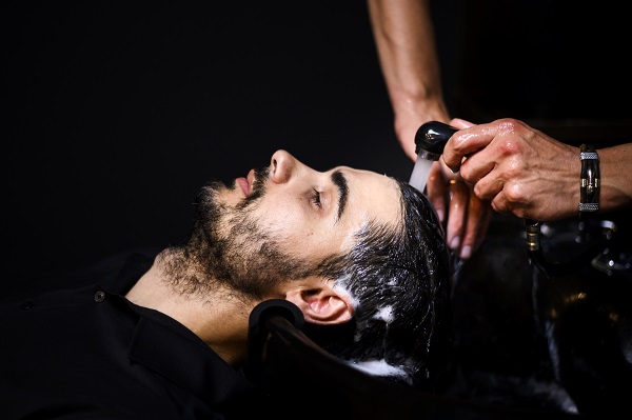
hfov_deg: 39.6
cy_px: 210
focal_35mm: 50
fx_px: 877
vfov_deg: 26.9
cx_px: 316
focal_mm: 50
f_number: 1.8
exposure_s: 1/100
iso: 400
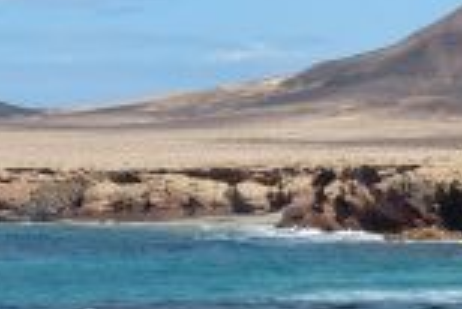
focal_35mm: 165
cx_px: 102
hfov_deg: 12.4
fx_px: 2119
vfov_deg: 8.3
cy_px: 250
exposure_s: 1/1300
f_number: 4
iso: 100
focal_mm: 8.7
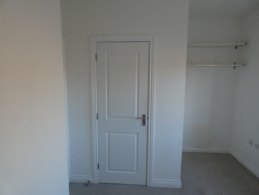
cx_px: 130
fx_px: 150
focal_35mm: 20
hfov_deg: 81.7
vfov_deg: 66.0
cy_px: 98
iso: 160
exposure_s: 1/60
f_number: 2.8
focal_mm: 3.6
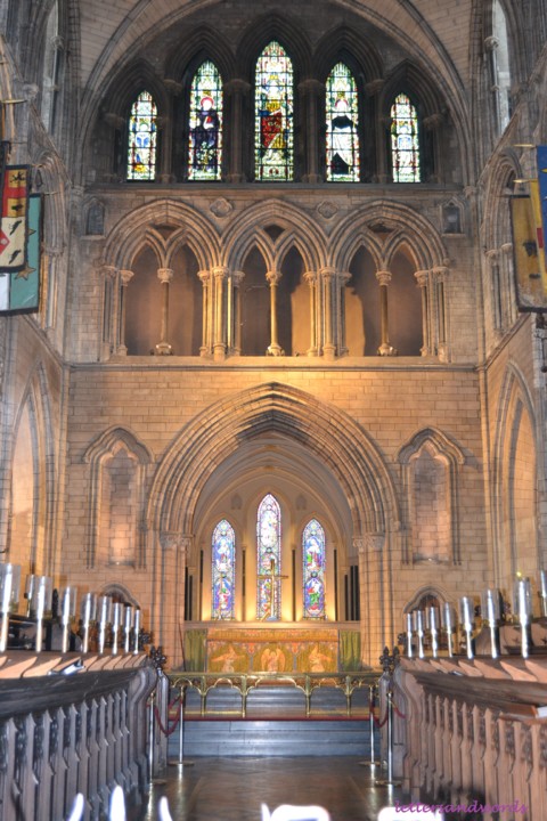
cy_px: 410
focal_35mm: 42
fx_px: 957
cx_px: 274
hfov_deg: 31.9
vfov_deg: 46.4
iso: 2000
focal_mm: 28
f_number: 4
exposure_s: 1/60
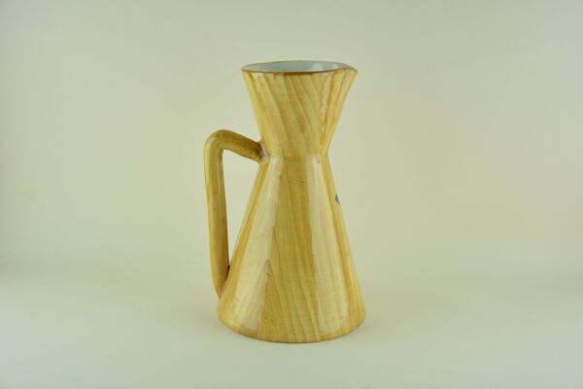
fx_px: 923
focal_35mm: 57
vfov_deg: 23.8
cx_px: 292
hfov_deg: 35.1
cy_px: 194
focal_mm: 38
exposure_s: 1/80
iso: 100
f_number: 4.5
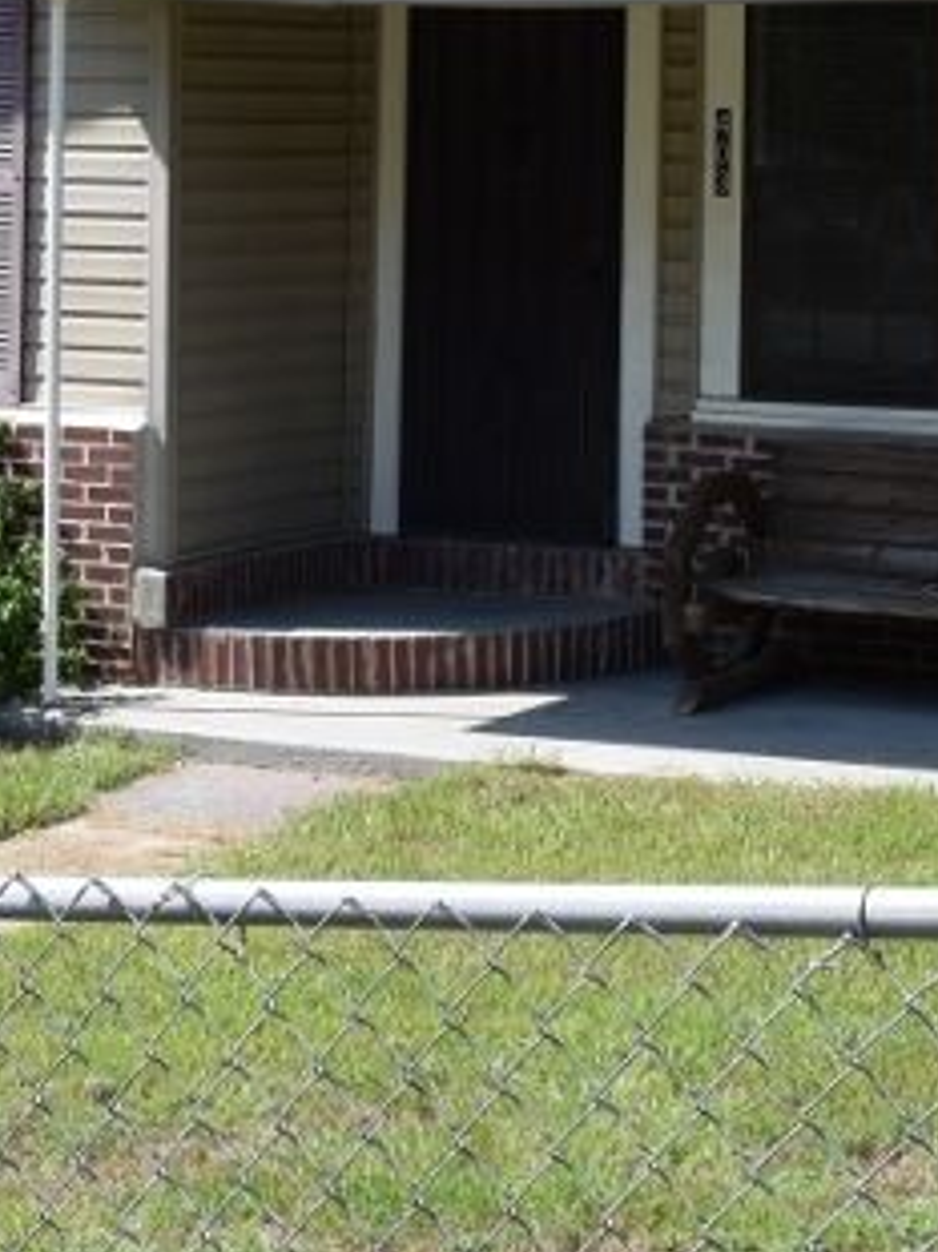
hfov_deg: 13.8
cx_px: 439
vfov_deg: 18.0
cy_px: 46
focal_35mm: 107
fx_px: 3869
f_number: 9
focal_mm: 18
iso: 200
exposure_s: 1/320
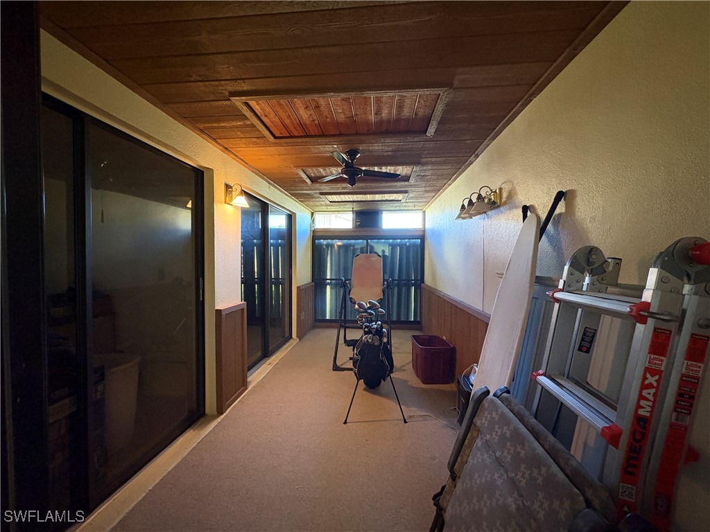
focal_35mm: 14
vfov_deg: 85.7
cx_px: 355
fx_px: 287
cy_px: 266
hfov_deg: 102.1
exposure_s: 1/60
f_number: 2.2
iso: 800
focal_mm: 2.22
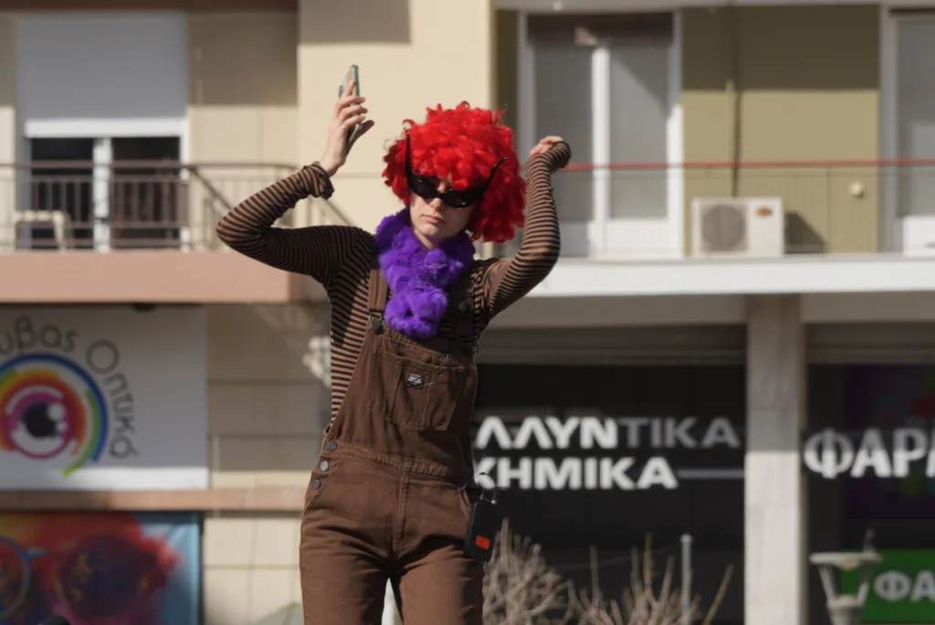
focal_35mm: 360
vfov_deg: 3.8
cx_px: 468
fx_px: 9355
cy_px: 312
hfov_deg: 5.7
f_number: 13
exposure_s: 1/200
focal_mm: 240
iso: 125
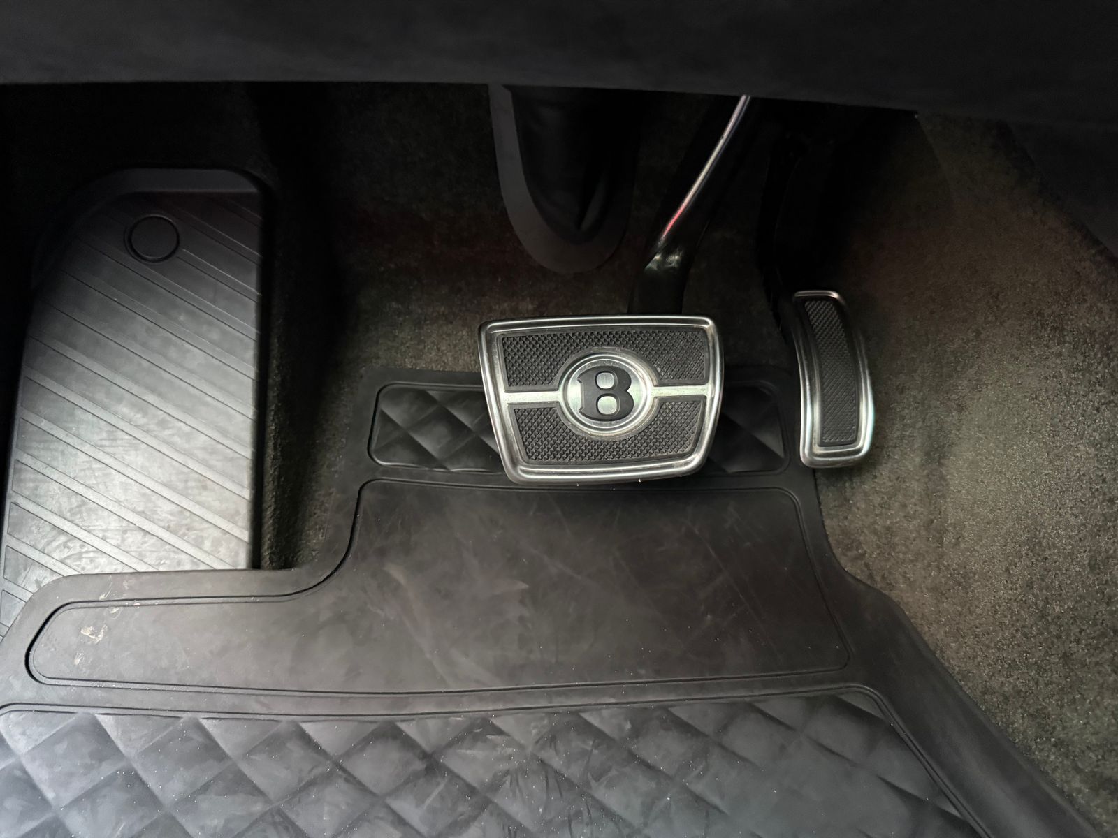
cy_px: 419
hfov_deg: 71.6
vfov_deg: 56.8
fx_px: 775
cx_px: 559
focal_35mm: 24
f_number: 1.78
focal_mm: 6.76
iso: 1250
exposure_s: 1/30
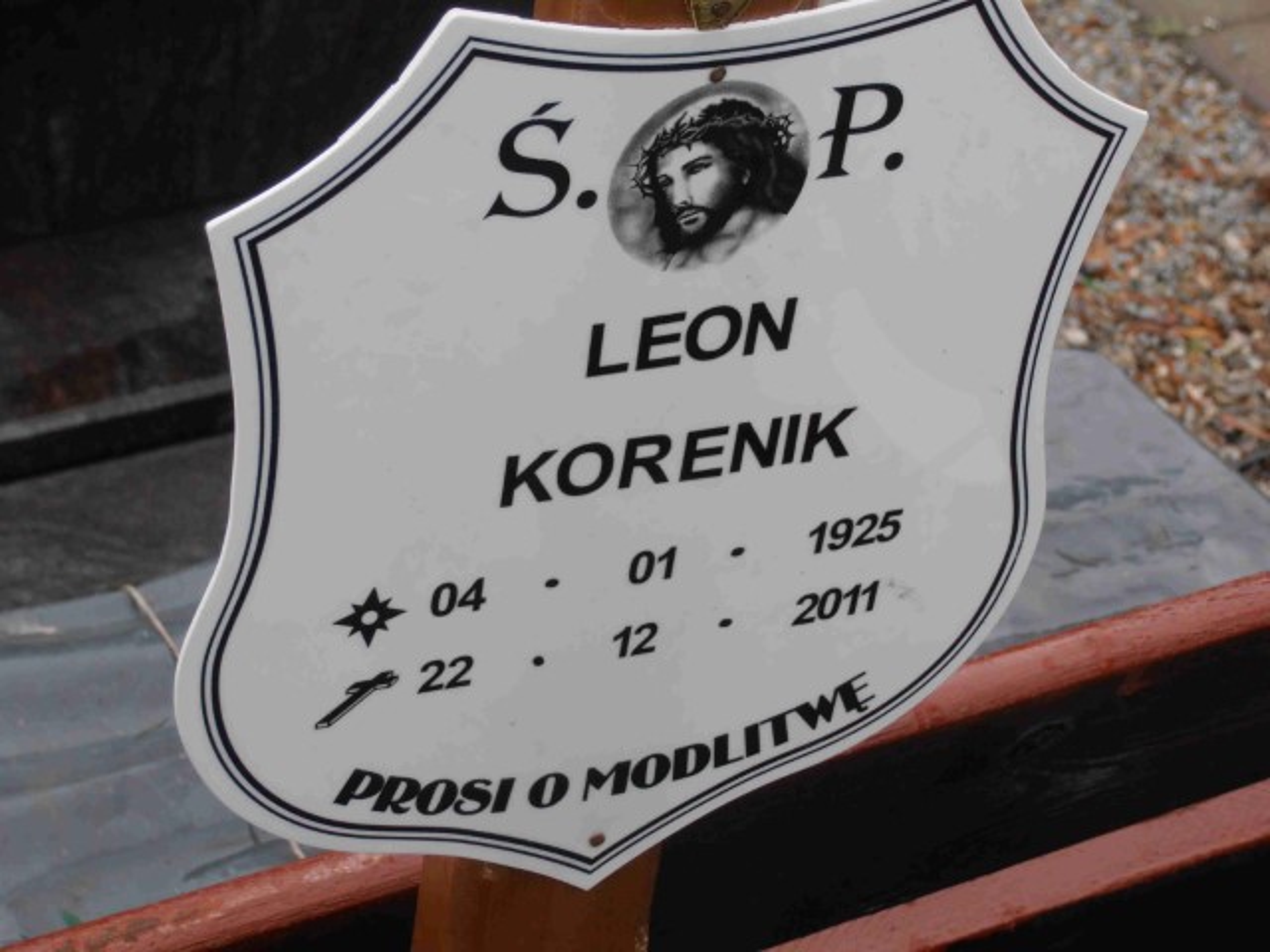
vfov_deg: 13.3
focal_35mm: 111
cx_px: 635
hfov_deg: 17.7
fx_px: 4072
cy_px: 476
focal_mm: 19.64
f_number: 5.5
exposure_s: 1/80
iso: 100
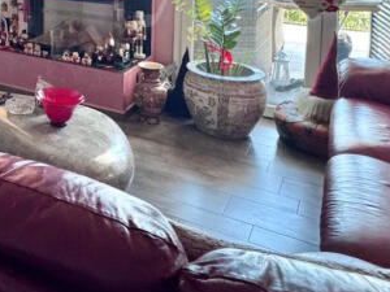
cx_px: -29
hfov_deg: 35.7
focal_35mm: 46
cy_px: -49
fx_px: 518
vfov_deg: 28.0
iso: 200
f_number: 2.2
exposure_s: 1/99
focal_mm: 2.22
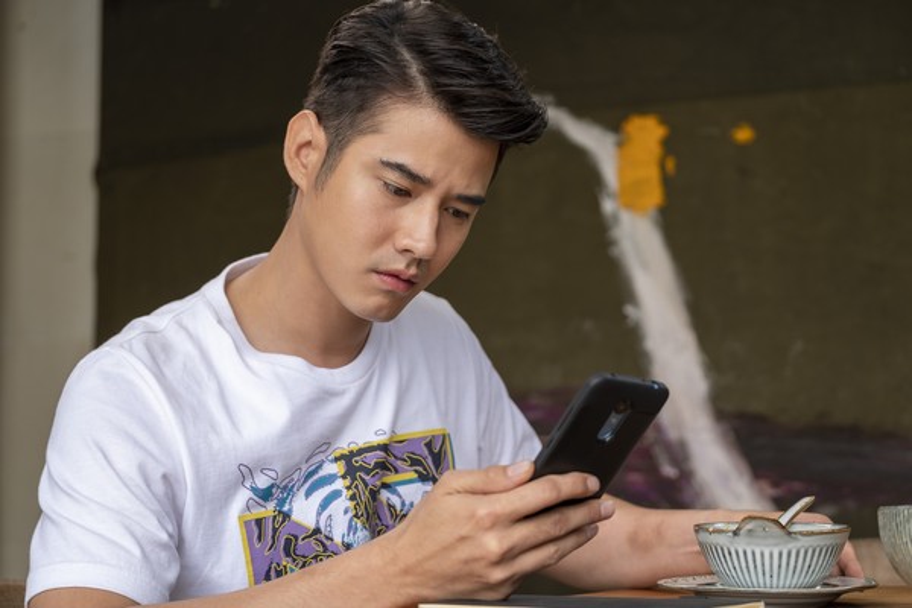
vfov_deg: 18.2
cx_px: 456
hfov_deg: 27.0
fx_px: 1900
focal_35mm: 75
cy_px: 304
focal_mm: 50
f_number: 2.8
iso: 200
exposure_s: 1/320
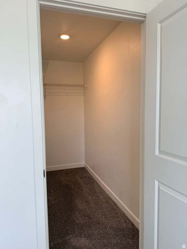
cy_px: 124
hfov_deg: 56.8
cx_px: 94
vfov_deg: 71.6
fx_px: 173
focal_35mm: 24
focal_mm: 6.76
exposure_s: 1/191
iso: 80
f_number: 1.78
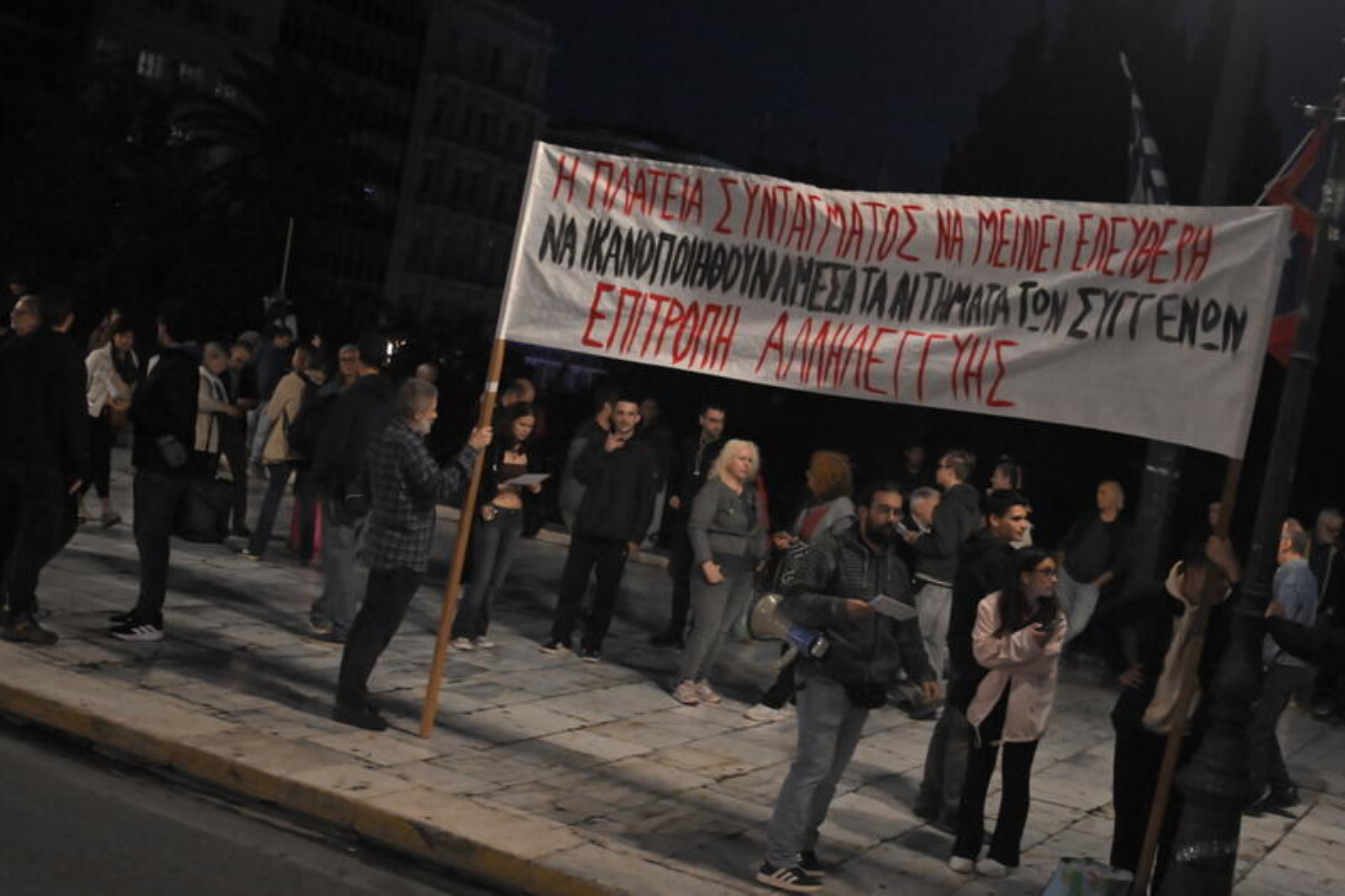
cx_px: 672
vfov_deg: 35.0
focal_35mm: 38
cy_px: 448
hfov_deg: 50.7
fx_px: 1419
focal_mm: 38
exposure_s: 1/320
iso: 8000
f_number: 4
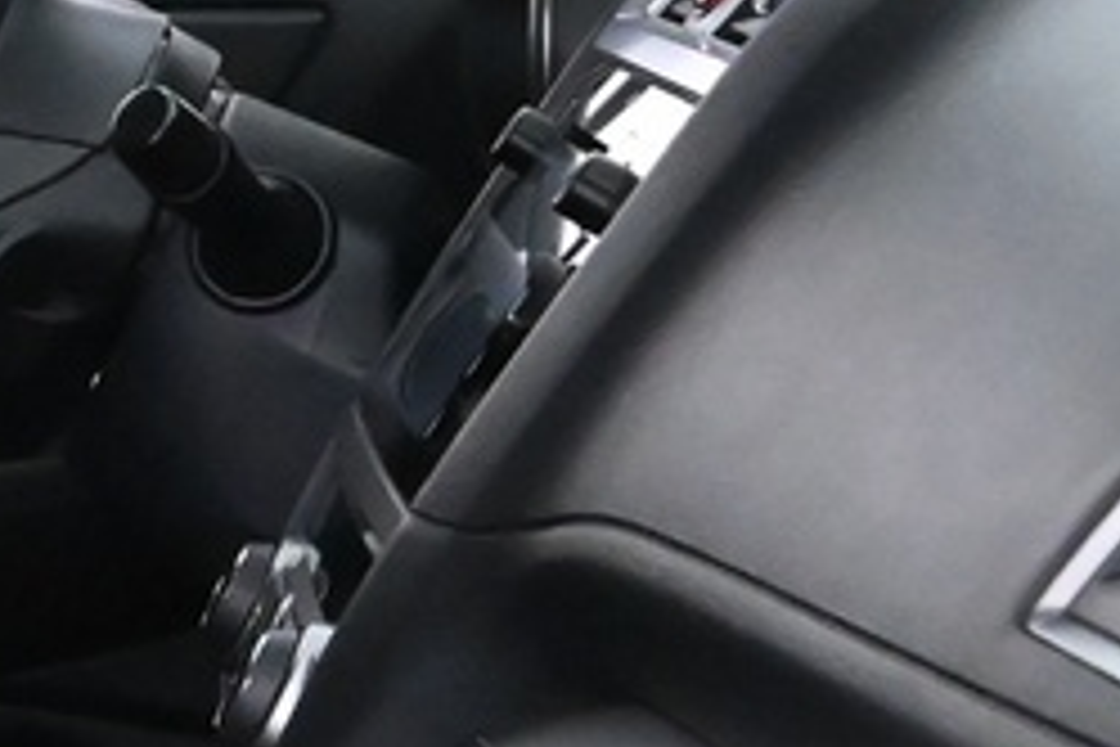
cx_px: -1300
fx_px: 4853
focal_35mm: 156
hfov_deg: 11.5
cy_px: 1130
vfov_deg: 8.6
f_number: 4.5
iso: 6400
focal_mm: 16
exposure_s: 1/50
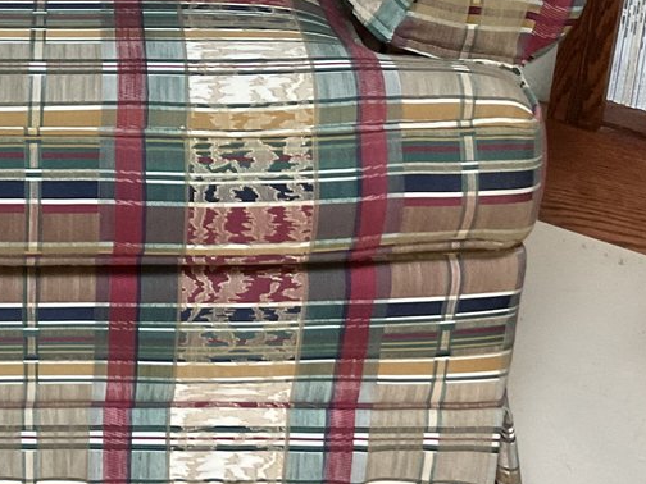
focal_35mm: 87
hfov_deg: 22.1
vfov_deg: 16.7
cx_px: 90
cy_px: 36
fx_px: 1624
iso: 250
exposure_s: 1/40
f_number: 1.8
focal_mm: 3
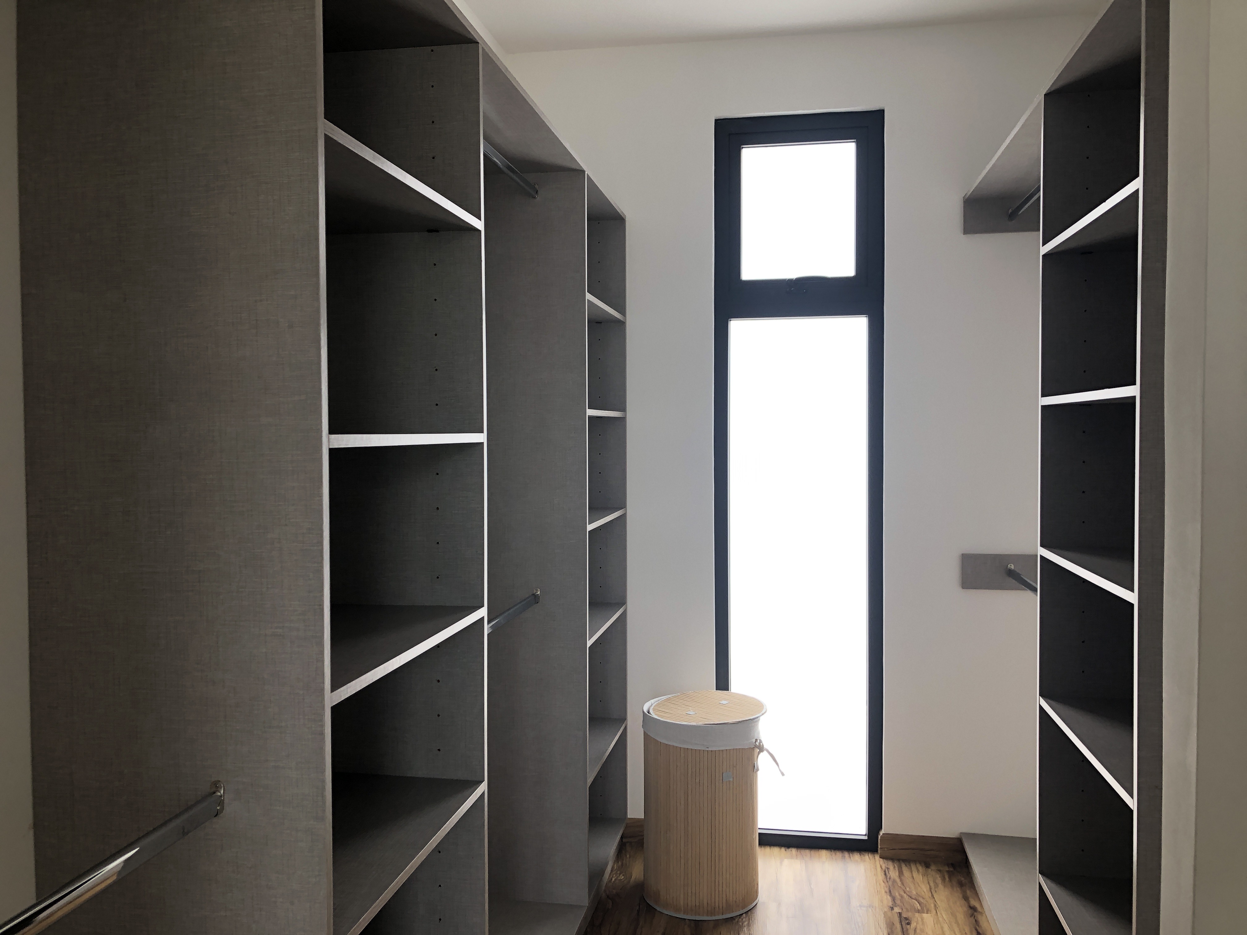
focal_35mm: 28
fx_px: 1009
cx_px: 624
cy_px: 468
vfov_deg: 49.7
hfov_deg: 63.4
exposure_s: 1/120
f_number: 1.8
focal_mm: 4
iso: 40
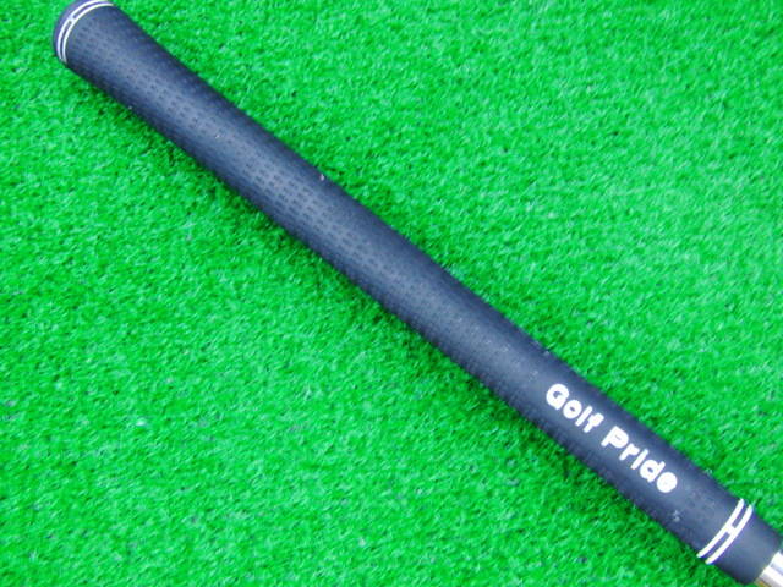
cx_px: 392
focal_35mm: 37
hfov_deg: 50.1
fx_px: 837
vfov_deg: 38.7
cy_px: 294
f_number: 3.6
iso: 400
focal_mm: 6.42
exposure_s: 1/15
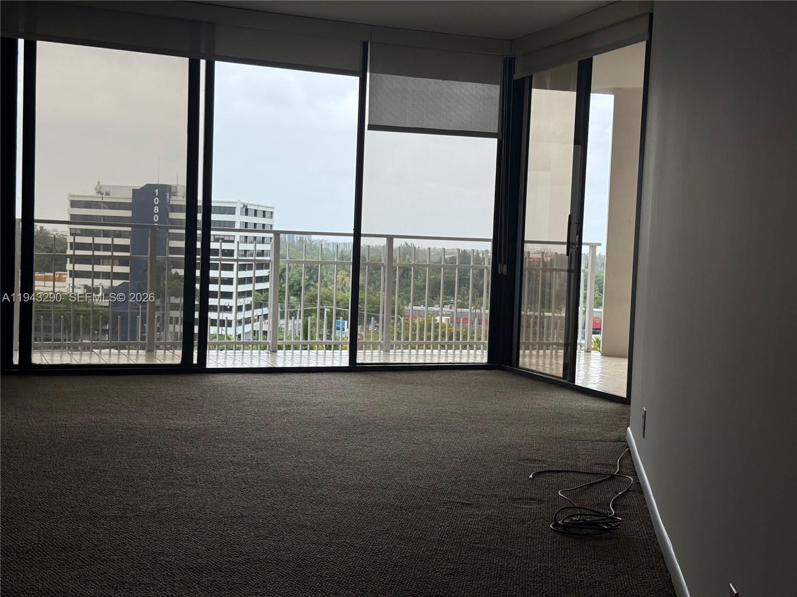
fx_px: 1105
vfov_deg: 30.3
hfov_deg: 39.7
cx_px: 398
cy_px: 298
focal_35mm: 48
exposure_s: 1/1980
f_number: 1.78
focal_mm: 6.76
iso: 64
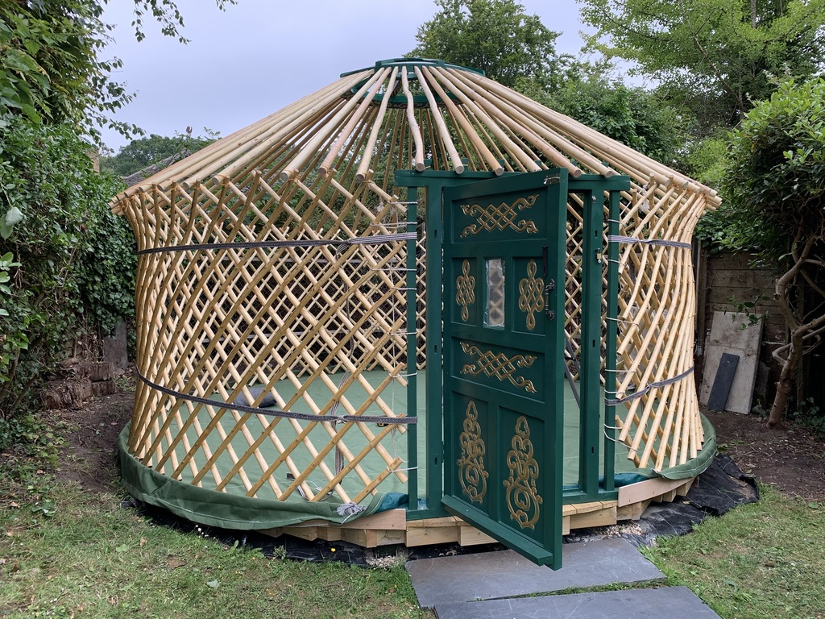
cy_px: 310
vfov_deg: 53.1
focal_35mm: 26
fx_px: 620
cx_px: 412
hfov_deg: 67.3
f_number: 1.8
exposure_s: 1/283
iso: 25
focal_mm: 4.25
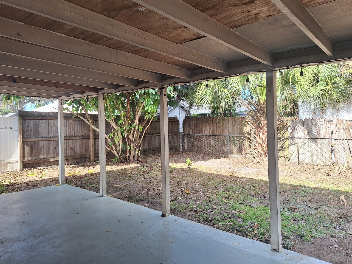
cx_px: 181
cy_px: 126
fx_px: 244
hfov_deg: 71.6
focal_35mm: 24
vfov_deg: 56.8
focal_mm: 5.54
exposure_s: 1/385
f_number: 1.8
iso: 40
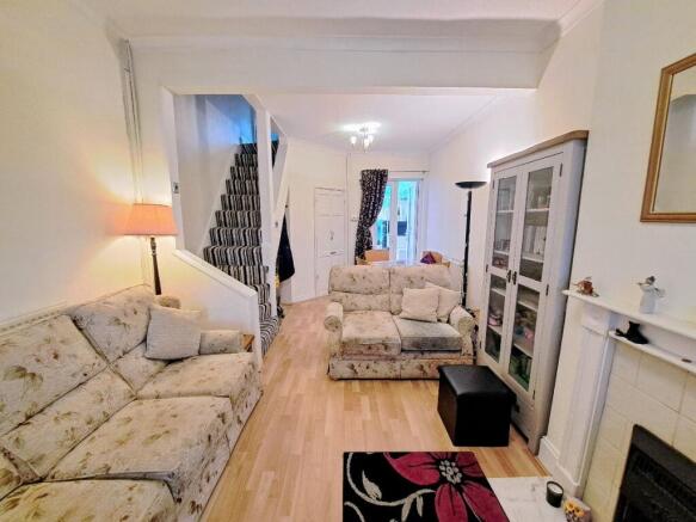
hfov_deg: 106.2
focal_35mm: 13
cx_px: 348
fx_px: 261
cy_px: 261
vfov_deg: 89.9
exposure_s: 1/33
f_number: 2.2
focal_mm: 1.74
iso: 200
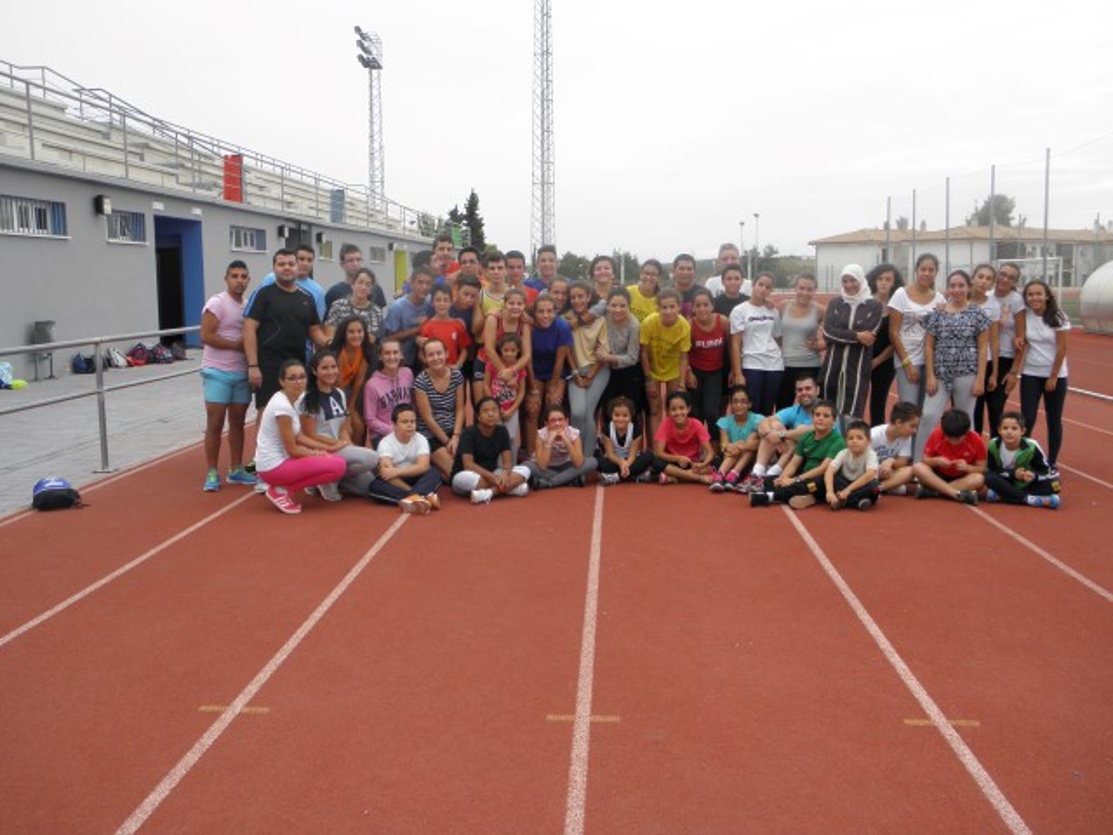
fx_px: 1061
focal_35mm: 33
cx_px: 556
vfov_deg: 42.9
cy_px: 418
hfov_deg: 55.4
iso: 100
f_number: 3.6
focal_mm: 5.9
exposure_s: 1/60
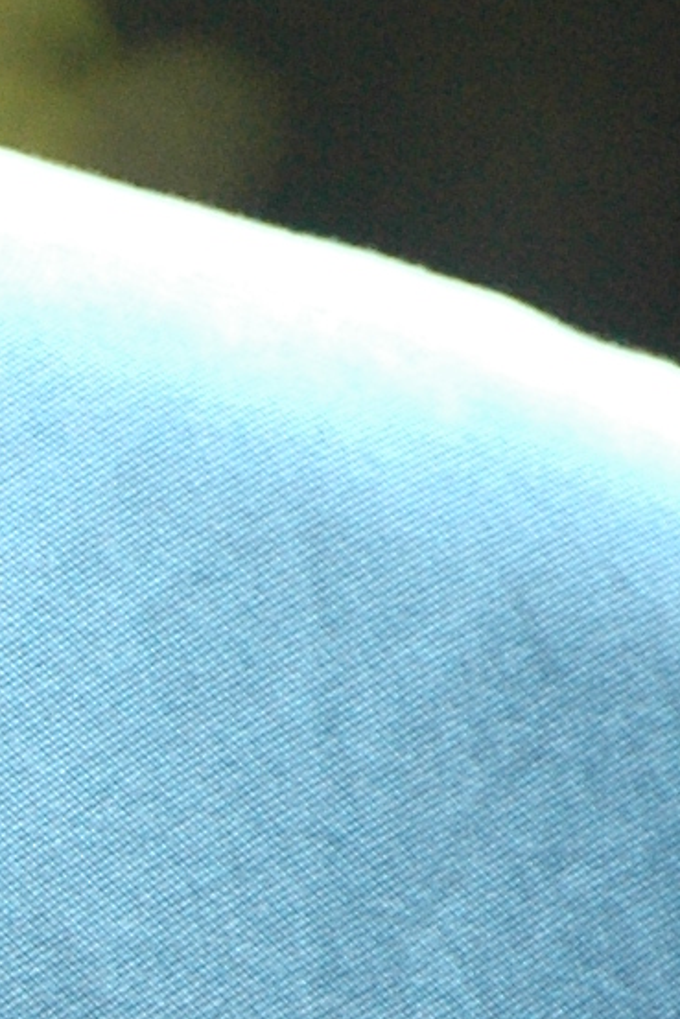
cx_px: -851
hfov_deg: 0.8
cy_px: 1957
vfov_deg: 1.3
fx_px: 46151
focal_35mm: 1630
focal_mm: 200
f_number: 5.6
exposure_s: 1/800
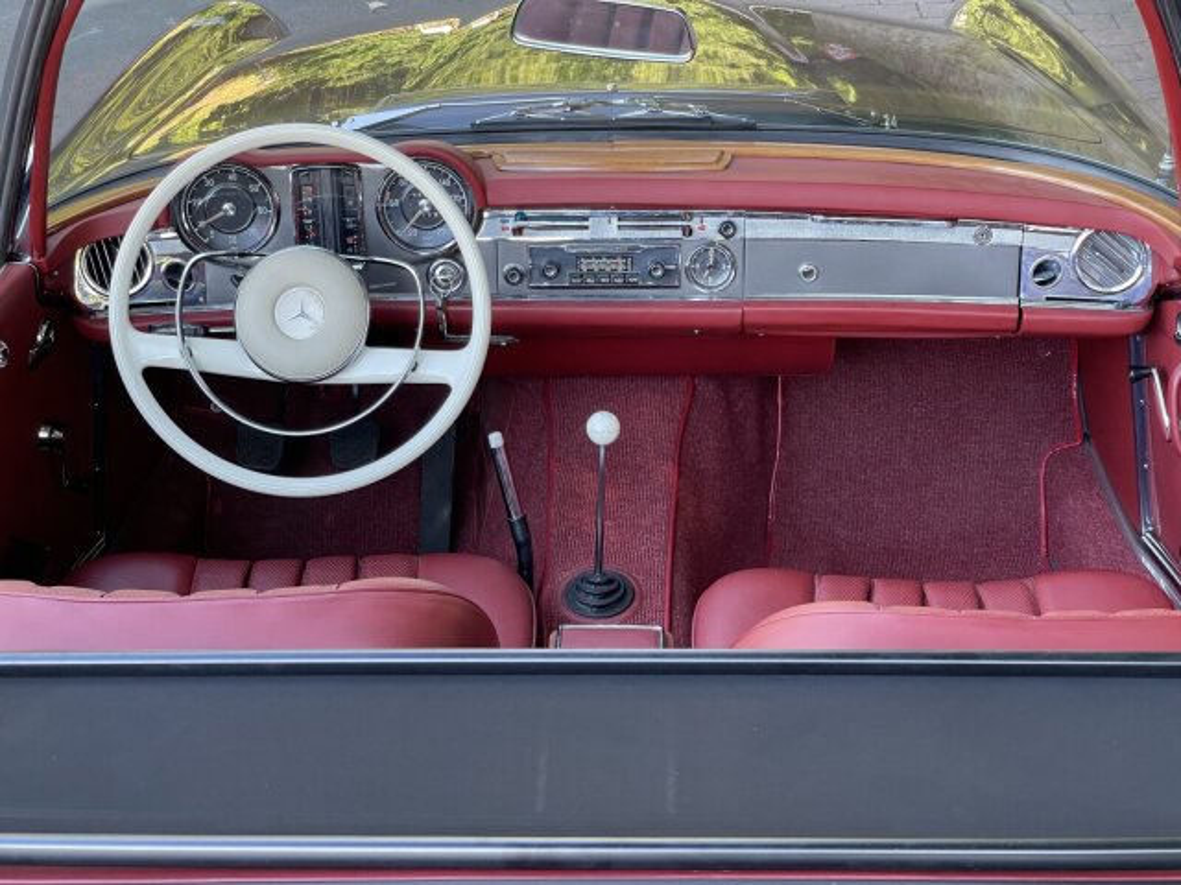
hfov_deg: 30.3
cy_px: 442
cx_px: 590
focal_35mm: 64
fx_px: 2183
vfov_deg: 22.9
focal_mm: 7.5
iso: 100
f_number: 2.2
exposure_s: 1/99
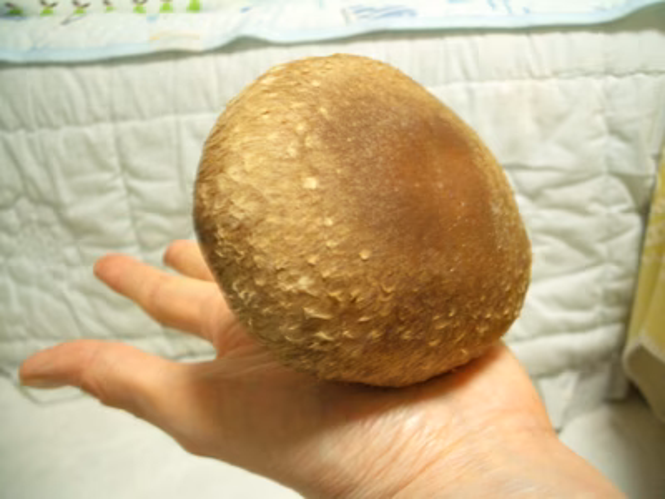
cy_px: 250
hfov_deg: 52.6
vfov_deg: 40.7
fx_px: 672
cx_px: 332
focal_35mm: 35
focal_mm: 5.8
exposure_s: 1/8
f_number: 2.6
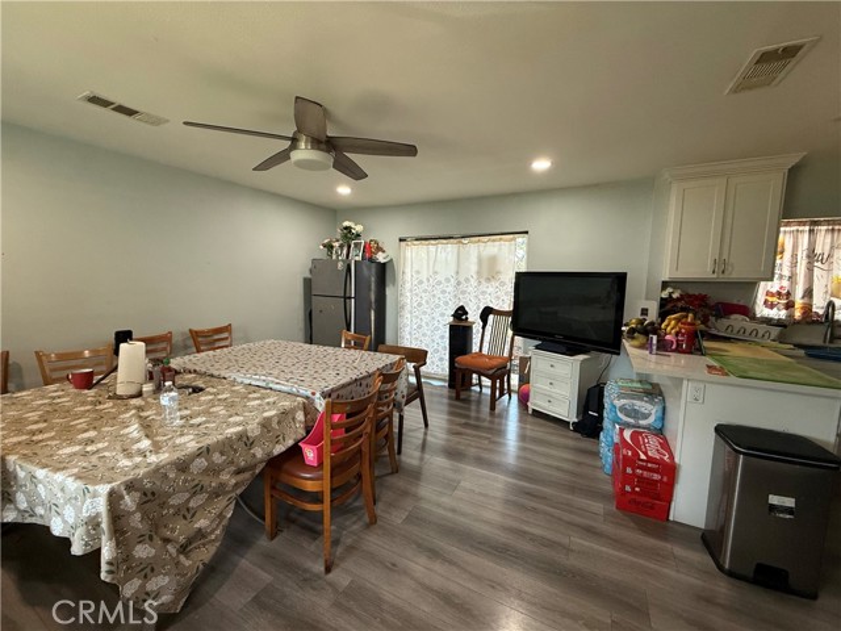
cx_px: 420
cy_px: 316
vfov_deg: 85.7
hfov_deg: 102.1
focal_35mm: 14
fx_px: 340
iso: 320
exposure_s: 1/120
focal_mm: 2.22
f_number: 2.2
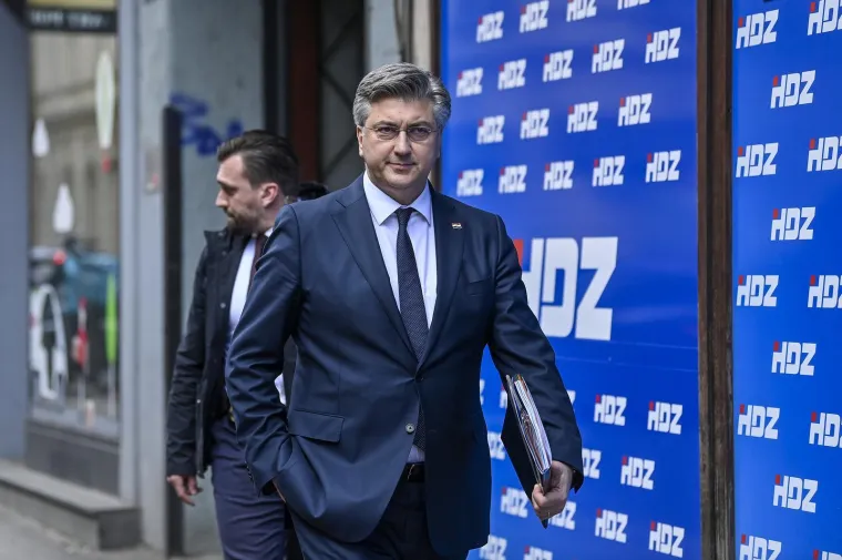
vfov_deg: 13.0
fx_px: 2453
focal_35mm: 105
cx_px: 421
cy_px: 280
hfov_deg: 19.5
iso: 200
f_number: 2.8
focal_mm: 105
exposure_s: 1/640
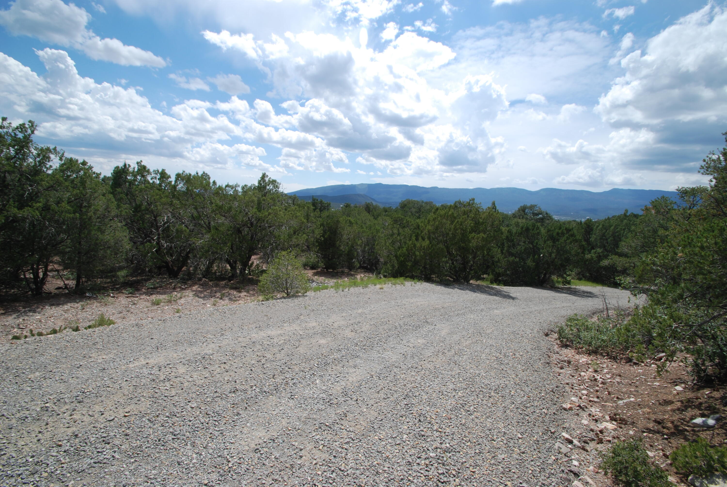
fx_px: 303
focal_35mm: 15
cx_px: 364
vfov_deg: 77.5
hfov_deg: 100.3
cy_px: 244
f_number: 8
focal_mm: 10
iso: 100
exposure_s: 1/250
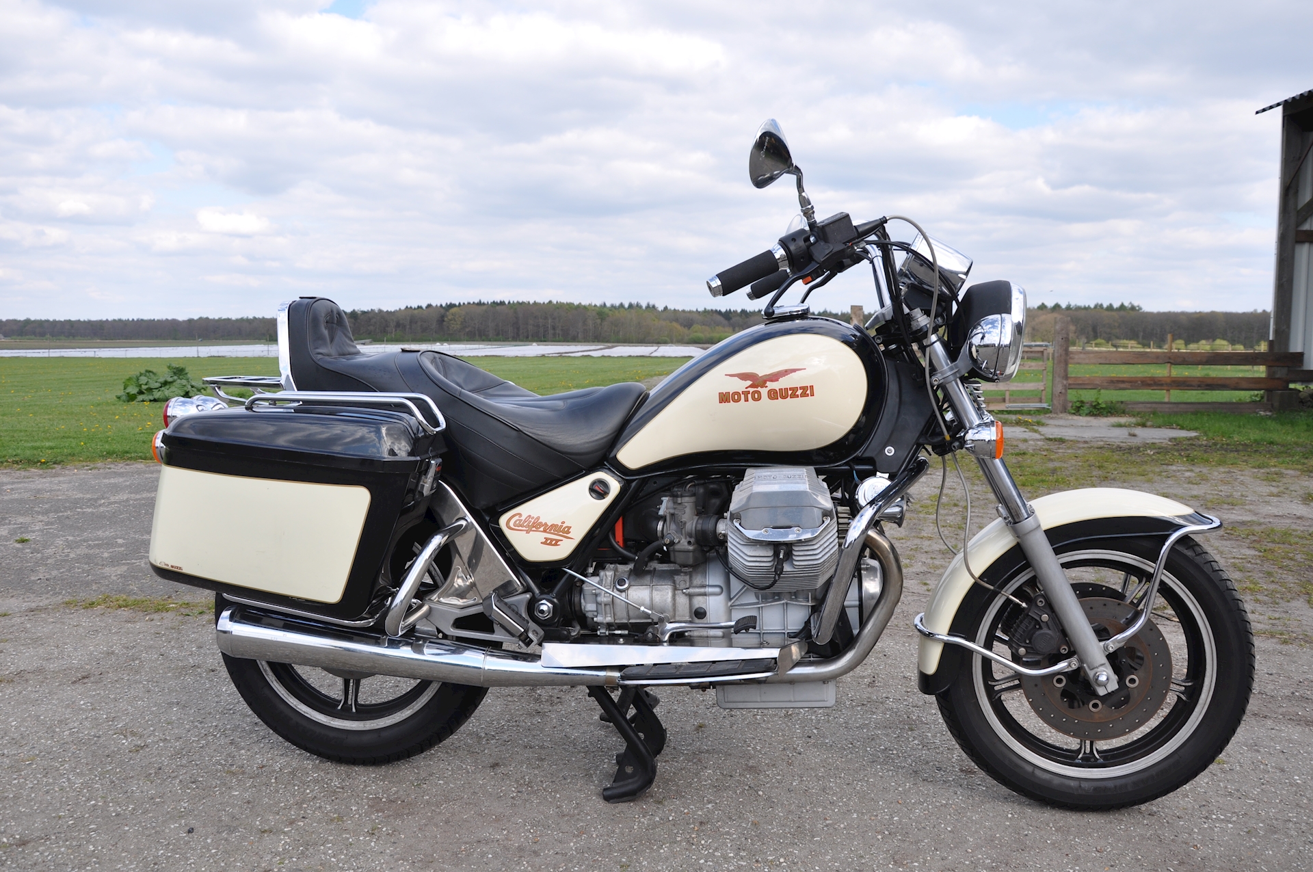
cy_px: 436
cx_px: 656
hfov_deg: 59.6
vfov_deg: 41.6
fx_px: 1147
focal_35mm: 32
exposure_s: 1/320
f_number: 9
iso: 200
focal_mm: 21
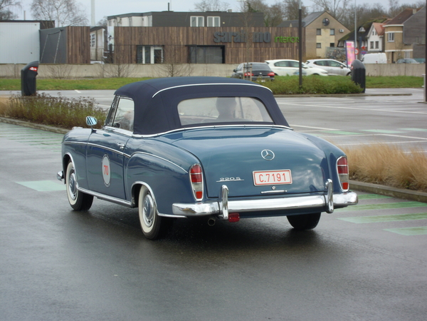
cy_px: 160
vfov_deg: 13.1
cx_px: 214
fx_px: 1394
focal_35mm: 113
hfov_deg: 17.4
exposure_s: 1/160
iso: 100
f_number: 5.9
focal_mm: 20.3
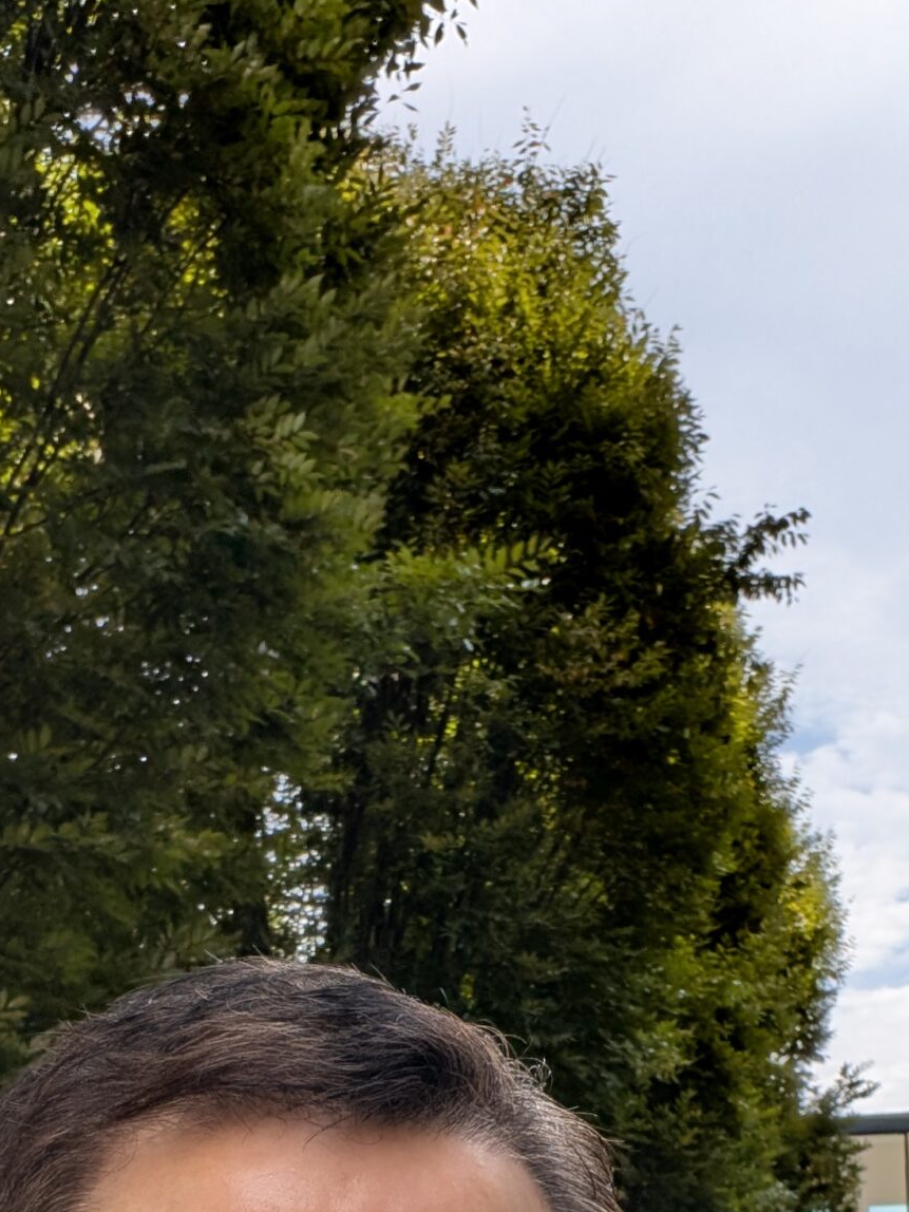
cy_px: 1256
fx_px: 2031
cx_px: 395
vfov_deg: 30.5
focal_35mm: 58
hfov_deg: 25.2
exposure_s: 1/1437
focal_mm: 3.06
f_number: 2.2
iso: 37
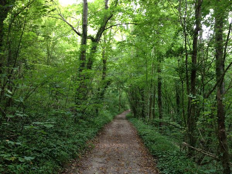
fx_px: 235
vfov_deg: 40.7
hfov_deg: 52.6
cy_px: 87
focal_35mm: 35
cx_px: 116
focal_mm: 4.28
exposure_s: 1/24
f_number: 2.4
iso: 64
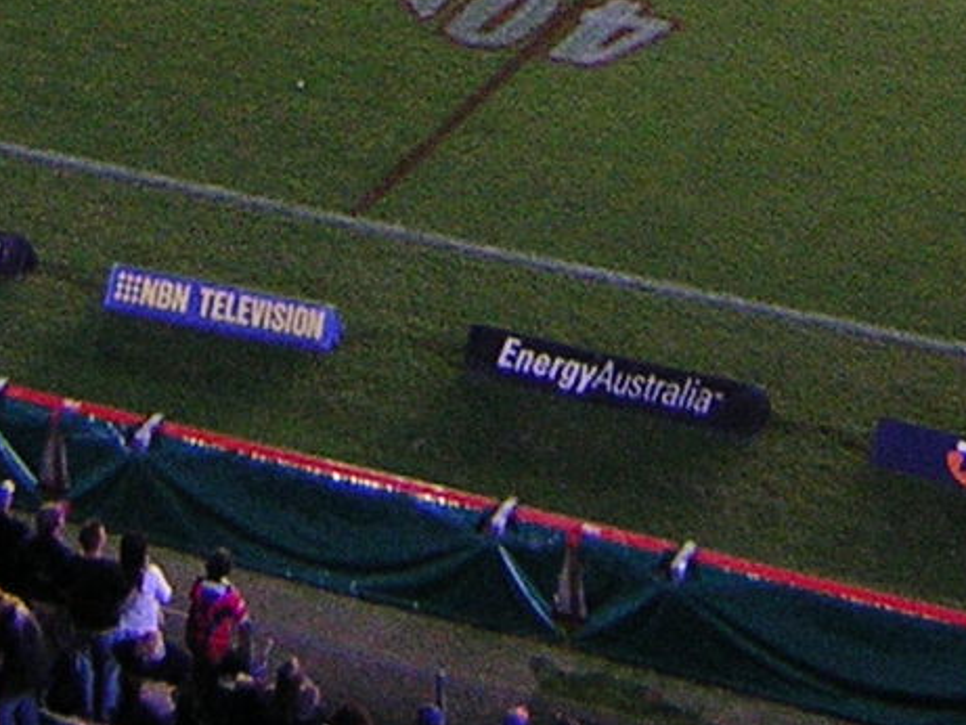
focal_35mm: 125
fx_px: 3489
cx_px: 685
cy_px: -526
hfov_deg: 15.7
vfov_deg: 11.2
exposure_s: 1/64
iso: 400
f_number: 2.6
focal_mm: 4.7
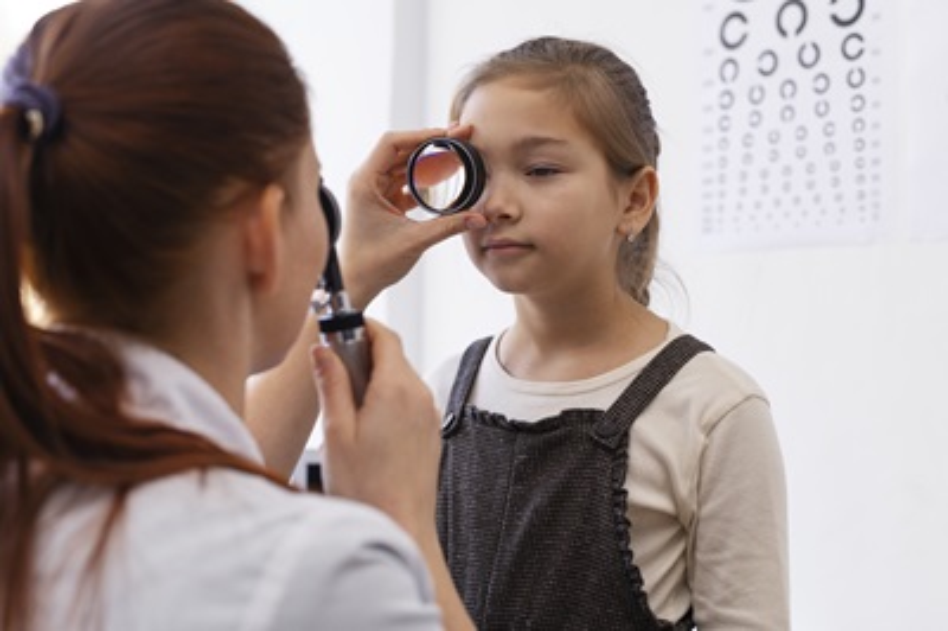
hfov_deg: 39.6
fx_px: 1316
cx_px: 474
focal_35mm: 50
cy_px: 316
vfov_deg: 26.9
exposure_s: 1/200
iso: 400
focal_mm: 50
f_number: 4
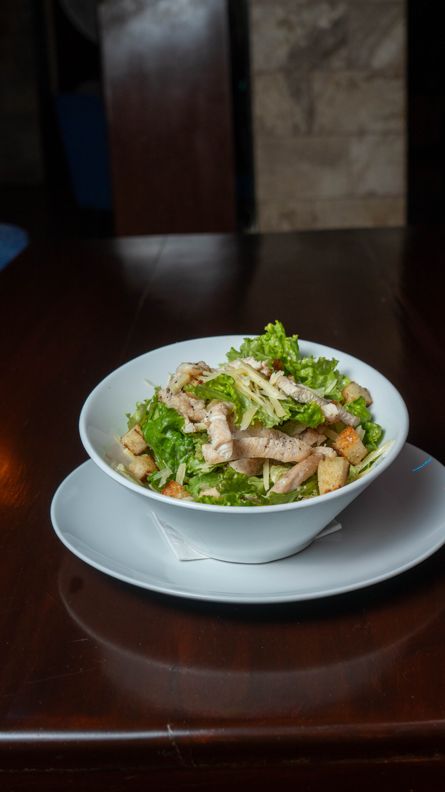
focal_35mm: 45
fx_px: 944
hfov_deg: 26.5
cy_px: 391
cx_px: 253
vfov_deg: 45.5
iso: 100
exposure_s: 1/200
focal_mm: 28
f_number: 5
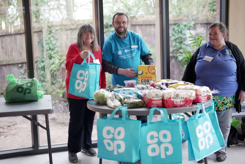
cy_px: 82
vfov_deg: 27.0
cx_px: 122
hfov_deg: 39.6
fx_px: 340
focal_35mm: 50
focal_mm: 50
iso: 125
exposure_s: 1/100
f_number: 1.2
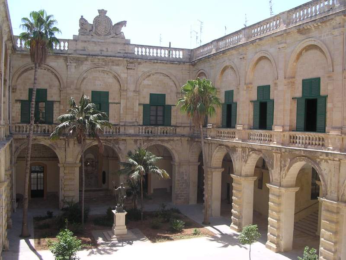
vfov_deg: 37.7
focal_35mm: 38
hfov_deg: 49.0
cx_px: 173
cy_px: 130
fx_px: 380
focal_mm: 5.8
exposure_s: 1/512
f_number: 2.8
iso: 100
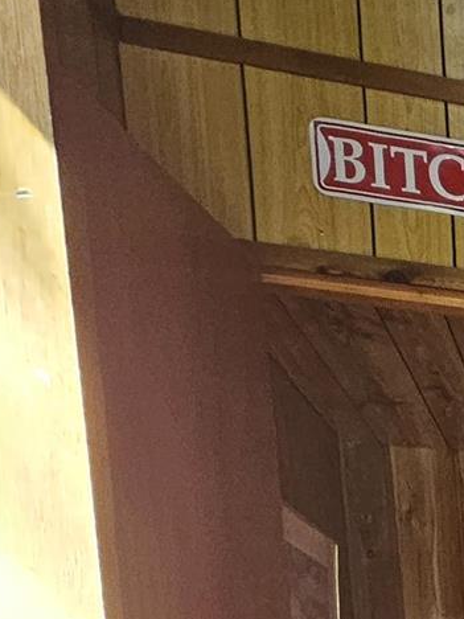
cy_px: 967
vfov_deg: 23.3
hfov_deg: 14.8
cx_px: 1101
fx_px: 1144
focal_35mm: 64
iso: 250
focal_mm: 2.2
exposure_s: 1/60
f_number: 2.2
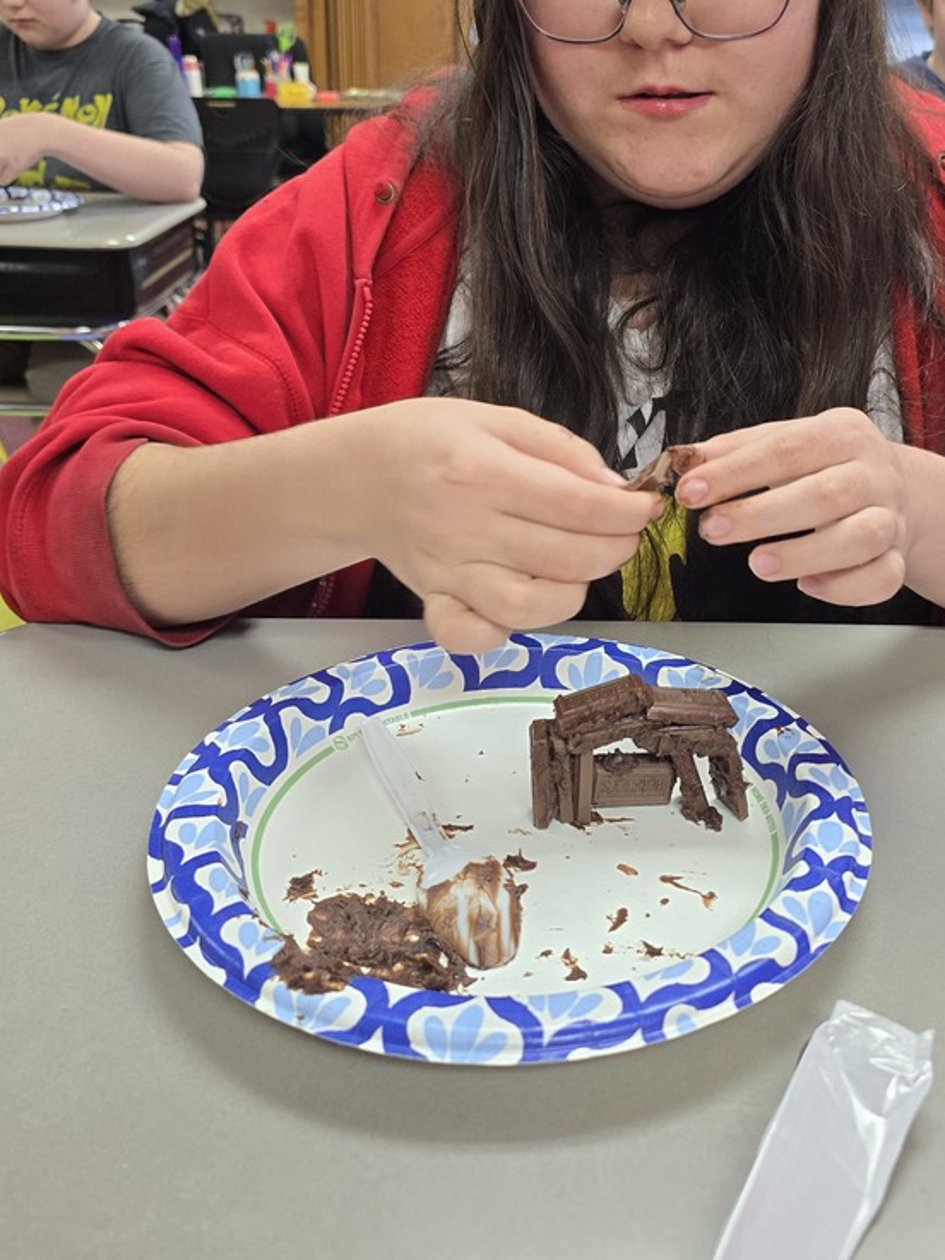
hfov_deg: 43.5
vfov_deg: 56.7
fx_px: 1165
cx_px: 640
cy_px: 555
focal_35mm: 32
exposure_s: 1/120
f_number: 1.7
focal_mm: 6.3
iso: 250
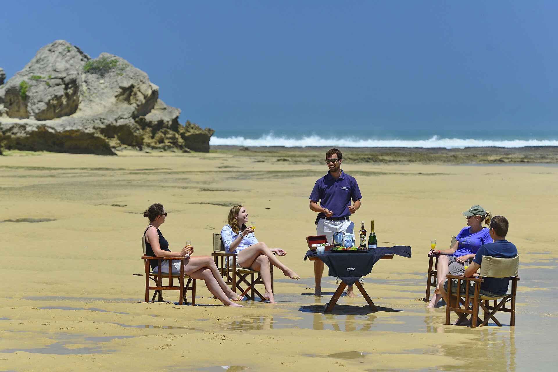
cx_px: 279
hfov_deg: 14.2
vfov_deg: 9.5
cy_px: 186
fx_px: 2248
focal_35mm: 145
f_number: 5.6
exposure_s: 1/1000
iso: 500
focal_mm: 145
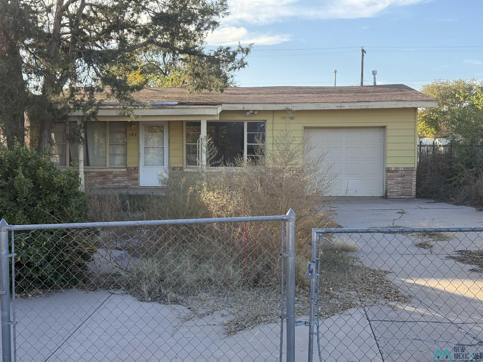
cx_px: 242
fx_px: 670
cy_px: 181
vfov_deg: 30.3
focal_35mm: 48
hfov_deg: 39.7
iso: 100
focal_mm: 6.76
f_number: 1.78
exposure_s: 1/1041
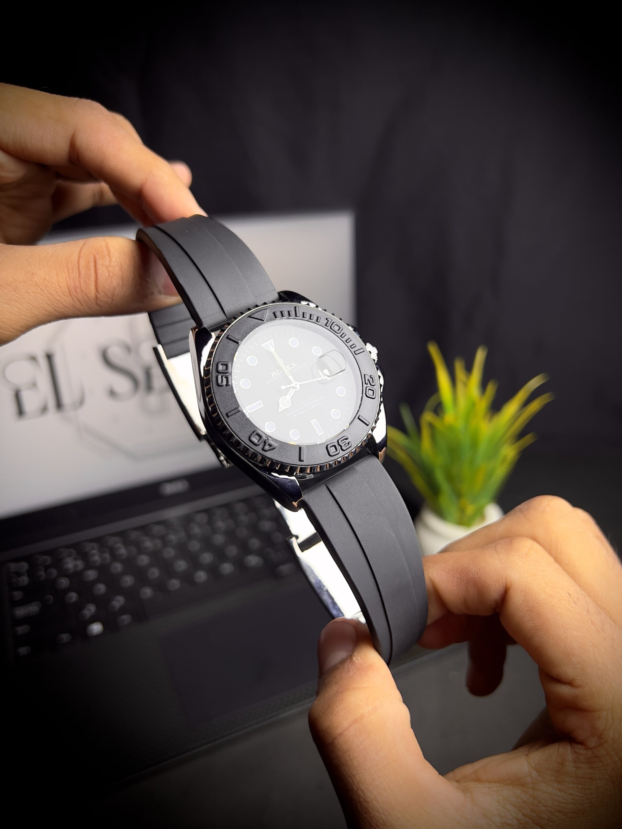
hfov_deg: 53.1
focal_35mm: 26
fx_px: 623
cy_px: 414
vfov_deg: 67.3
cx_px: 311
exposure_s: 1/191
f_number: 1.5
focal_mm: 5.7
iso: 40
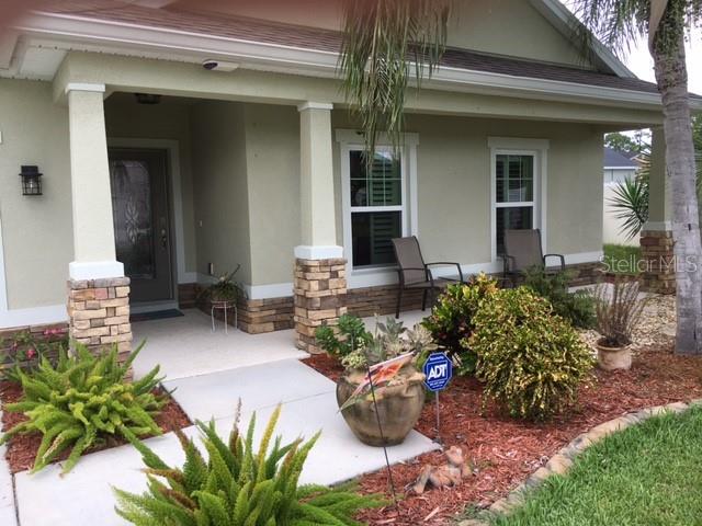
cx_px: 351
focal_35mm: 29
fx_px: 588
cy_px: 263
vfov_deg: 48.2
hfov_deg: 61.7
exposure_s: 1/439
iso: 25
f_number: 2.2
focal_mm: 4.15
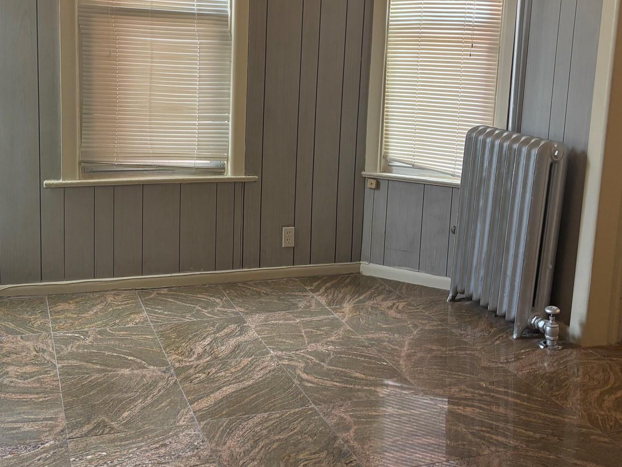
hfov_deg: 45.3
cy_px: 164
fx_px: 737
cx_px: 227
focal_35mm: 41
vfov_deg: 34.9
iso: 125
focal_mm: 5.96
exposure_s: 1/60
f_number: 1.6
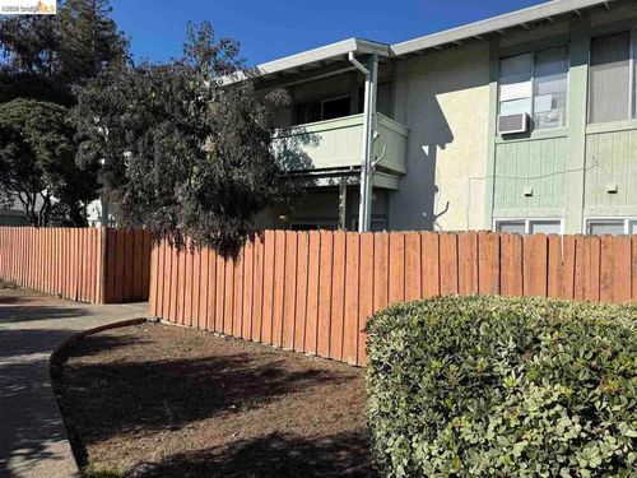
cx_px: 318
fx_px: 442
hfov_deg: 71.6
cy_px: 239
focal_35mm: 24
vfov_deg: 56.8
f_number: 1.78
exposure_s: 1/5319
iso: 80
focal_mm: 6.76
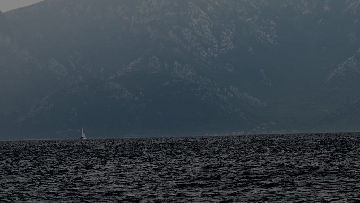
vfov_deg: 4.8
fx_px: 2397
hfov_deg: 8.6
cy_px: -23
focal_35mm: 251
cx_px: 146
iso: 100
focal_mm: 125
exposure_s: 1/800
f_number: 7.1
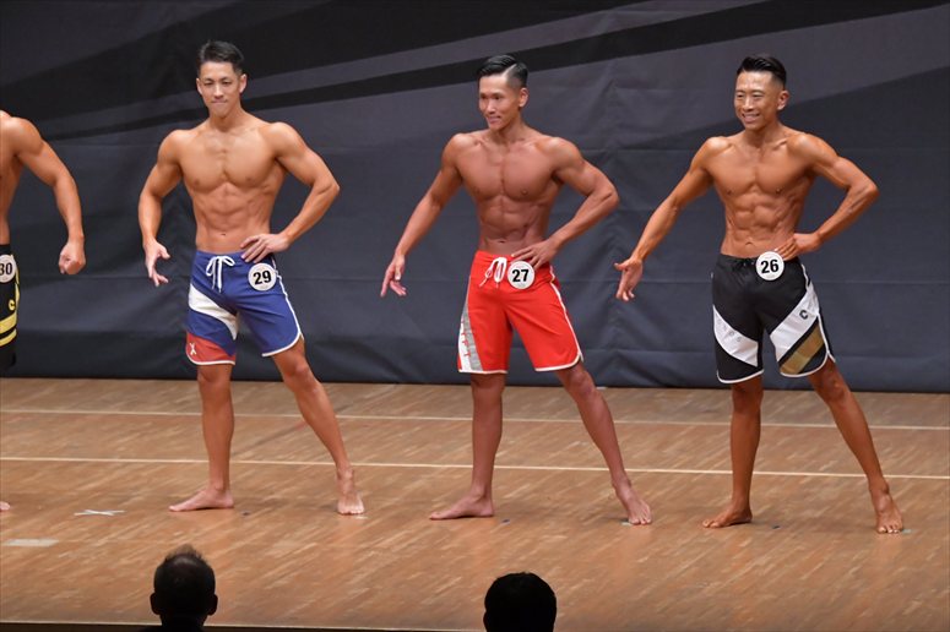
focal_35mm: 240
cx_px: 475
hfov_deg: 8.6
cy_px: 316
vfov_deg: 5.7
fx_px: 6330
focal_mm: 160
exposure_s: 1/400
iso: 6400
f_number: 5.6
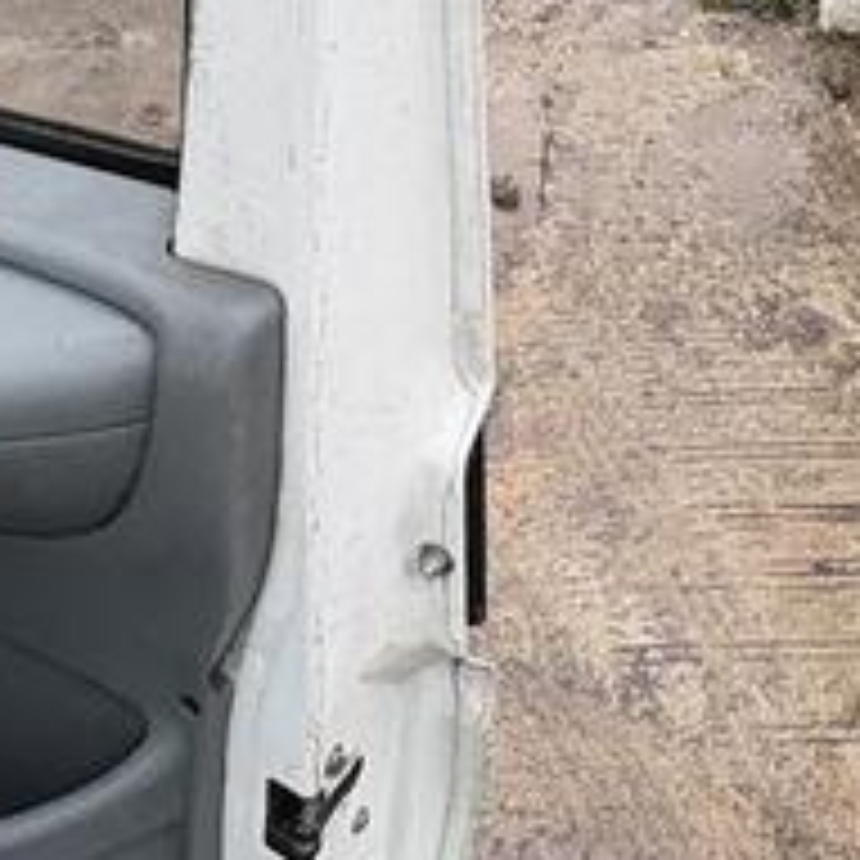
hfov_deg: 29.5
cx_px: 374
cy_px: -144
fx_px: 1630
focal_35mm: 58
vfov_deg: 26.6
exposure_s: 1/99
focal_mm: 2.22
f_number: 2.2
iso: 40
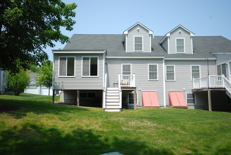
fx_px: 193
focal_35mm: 30
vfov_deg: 43.7
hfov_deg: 61.9
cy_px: 78
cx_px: 116
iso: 100
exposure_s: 1/125
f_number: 7.1
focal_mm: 20
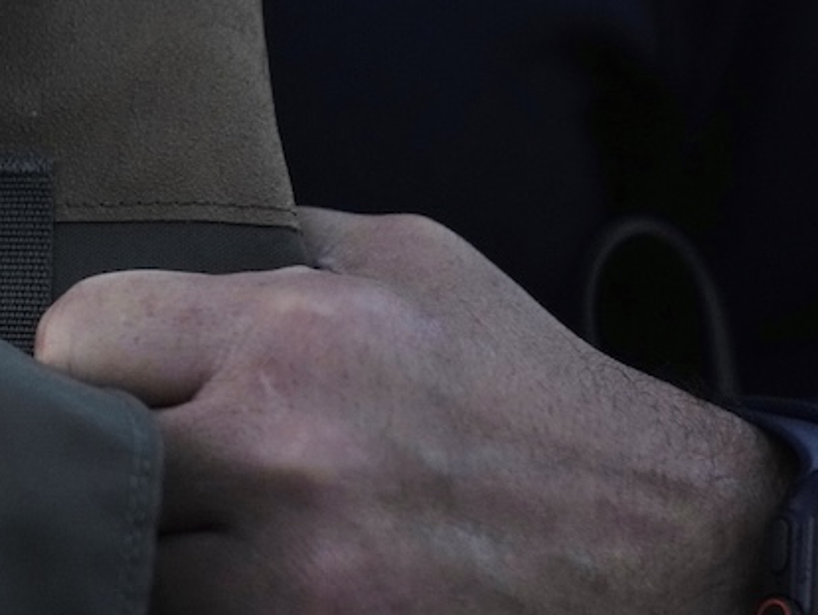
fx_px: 4611
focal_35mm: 195
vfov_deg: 7.6
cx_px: -310
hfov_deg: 9.9
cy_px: 269
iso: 3200
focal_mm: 70
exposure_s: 1/4000
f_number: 2.8
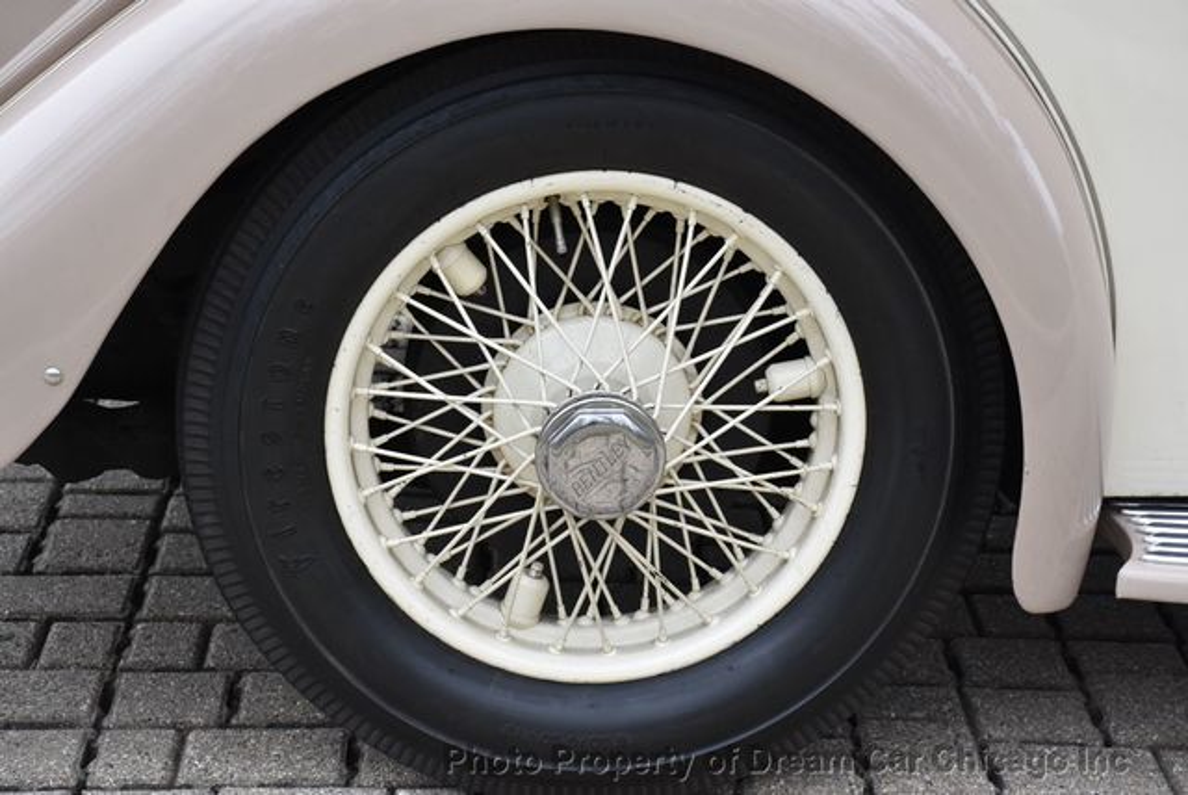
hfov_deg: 22.6
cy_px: 398
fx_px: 2973
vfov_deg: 15.2
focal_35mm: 90
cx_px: 594
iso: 800
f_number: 8
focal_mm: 60
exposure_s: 1/400
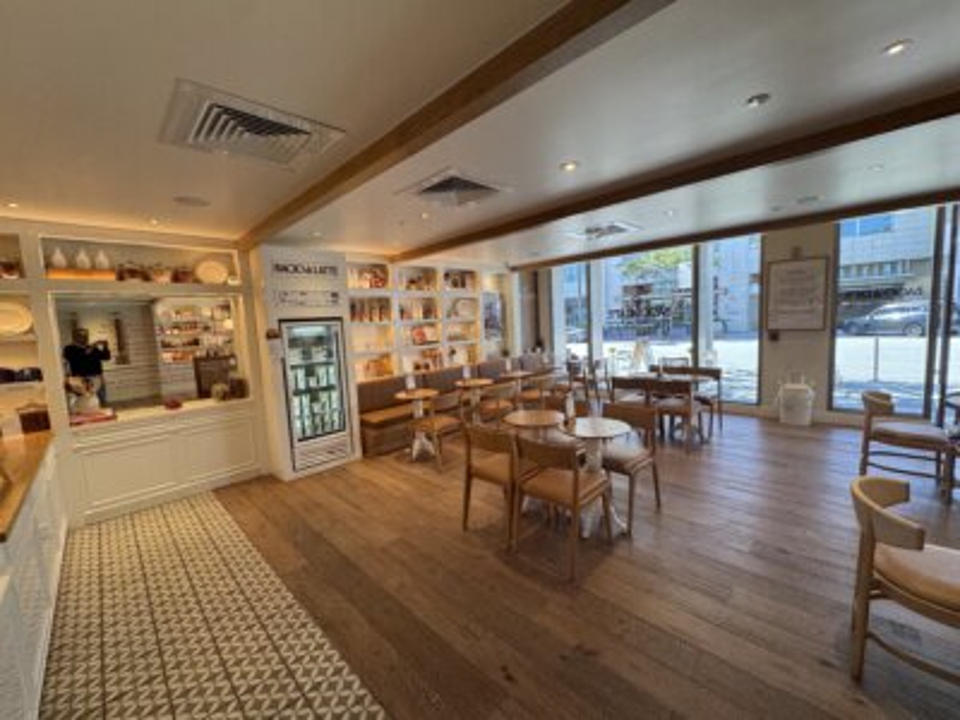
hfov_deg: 102.1
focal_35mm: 14
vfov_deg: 85.7
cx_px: 480
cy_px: 360
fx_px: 388
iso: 64
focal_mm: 2.22
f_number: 2.2
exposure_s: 1/120
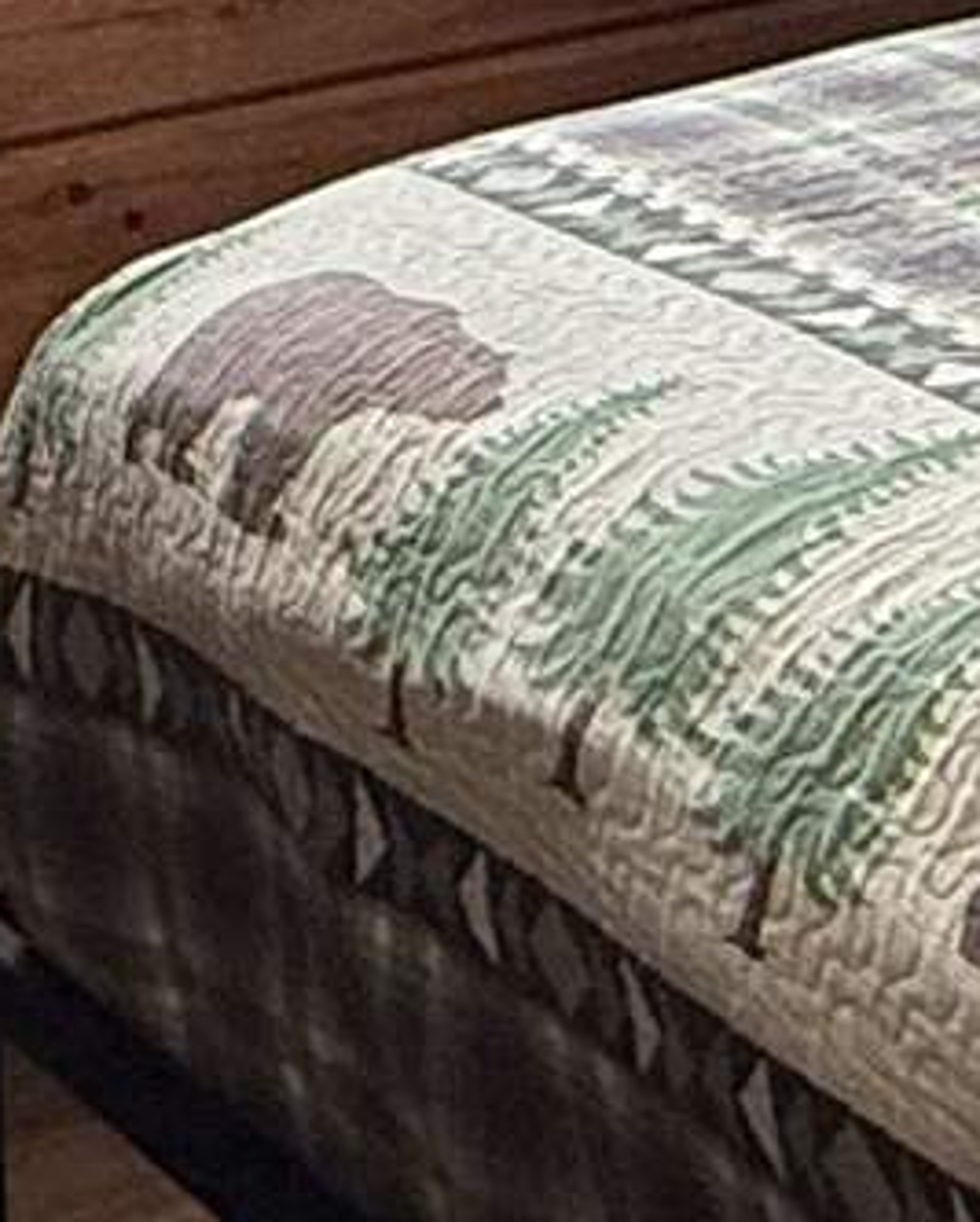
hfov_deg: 12.2
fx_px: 4562
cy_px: -569
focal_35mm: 126
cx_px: 778
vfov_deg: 14.3
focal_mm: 2.22
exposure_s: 1/120
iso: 160
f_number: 2.2
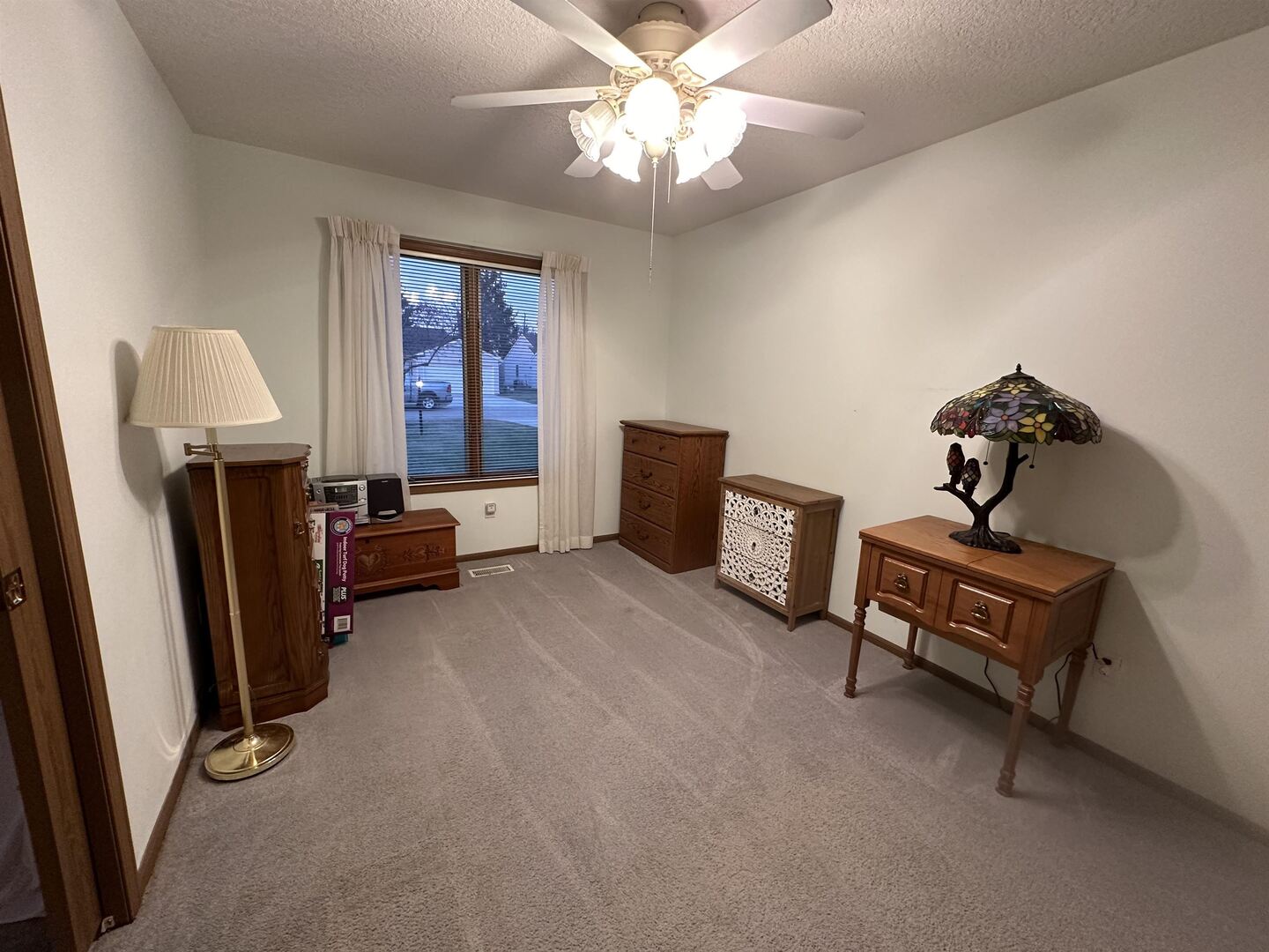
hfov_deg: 102.1
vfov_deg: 85.7
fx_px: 513
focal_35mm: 14
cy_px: 476
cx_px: 634
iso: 320
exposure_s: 1/60
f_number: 2.2
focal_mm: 2.22
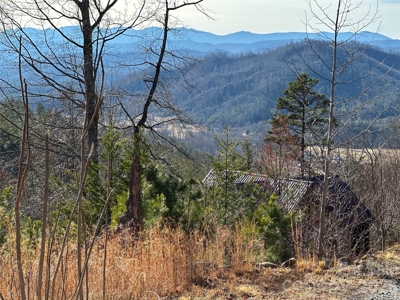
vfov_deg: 19.1
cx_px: 200
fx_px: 890
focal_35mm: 77
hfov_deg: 25.3
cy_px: 150
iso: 32
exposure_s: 1/325
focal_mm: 9
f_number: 2.8
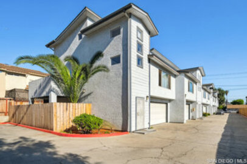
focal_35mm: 17
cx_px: 124
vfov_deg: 70.3
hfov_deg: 93.3
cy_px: 82
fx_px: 117
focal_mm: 11.5
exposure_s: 1/1000
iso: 500
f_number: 8
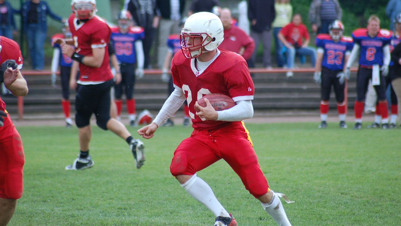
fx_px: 3679
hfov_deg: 6.2
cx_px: 200
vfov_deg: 3.5
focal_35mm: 346
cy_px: 105
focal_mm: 220
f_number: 5.3
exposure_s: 1/500
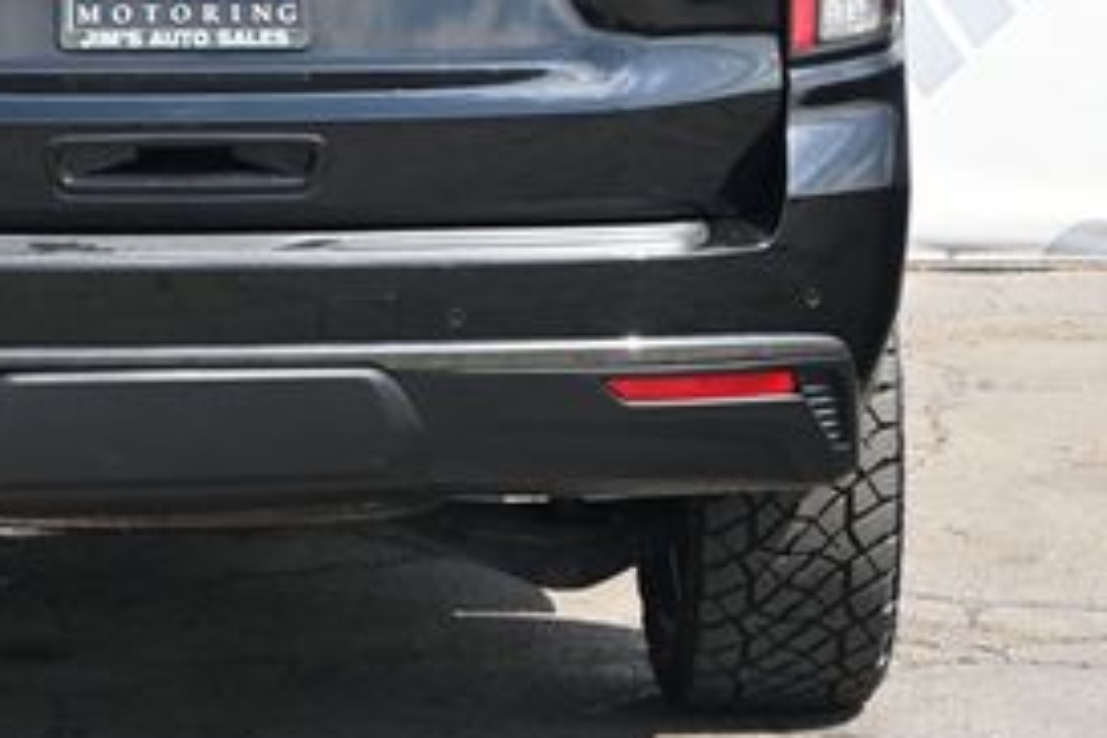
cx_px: 174
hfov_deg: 12.9
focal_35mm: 158
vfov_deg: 8.6
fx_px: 4863
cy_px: -28
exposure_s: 1/250
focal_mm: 45
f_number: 6
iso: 250
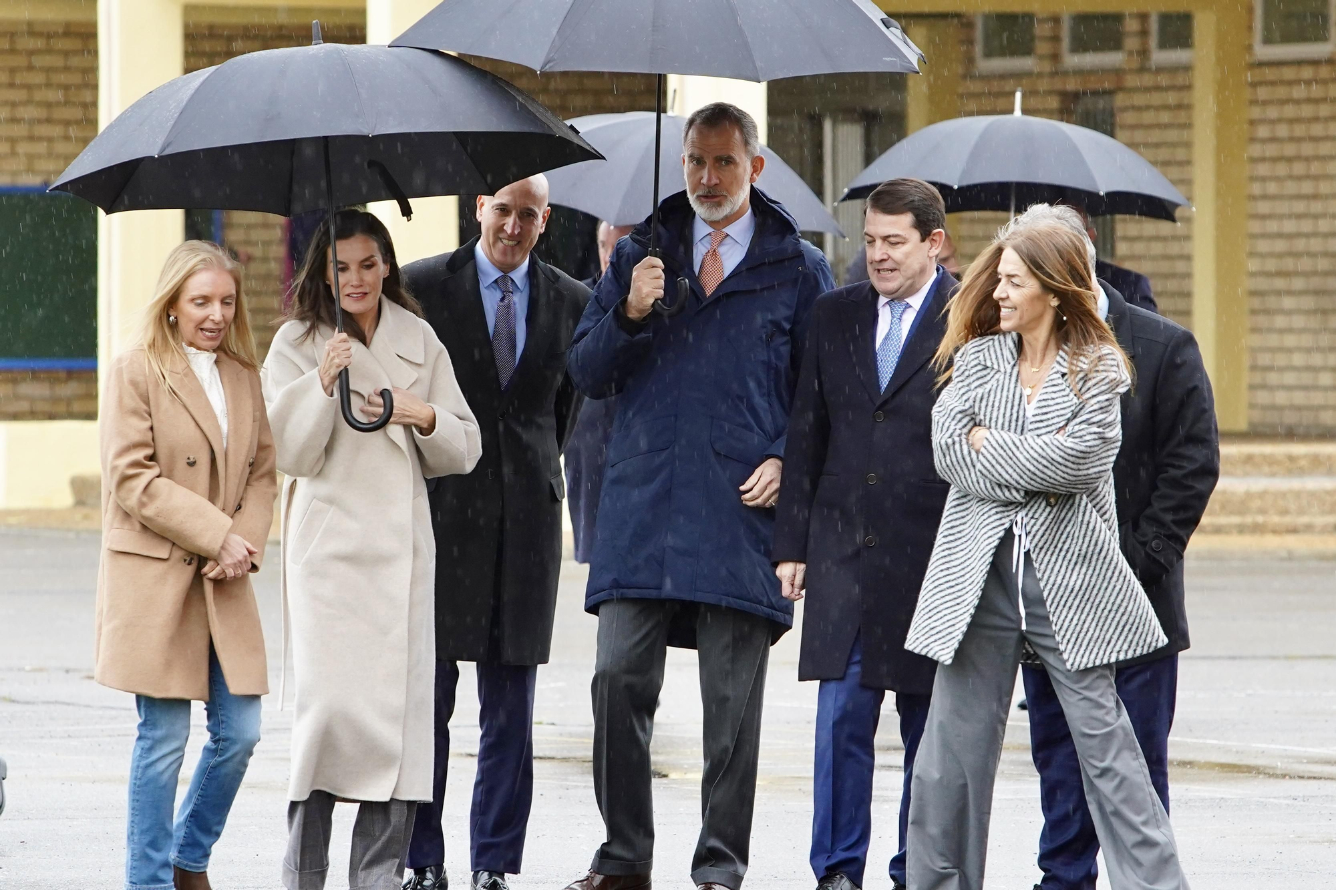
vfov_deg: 4.6
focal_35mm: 300
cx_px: 668
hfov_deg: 6.9
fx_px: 11132
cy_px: 445
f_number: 5.6
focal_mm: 200
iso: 1600
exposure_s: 1/320
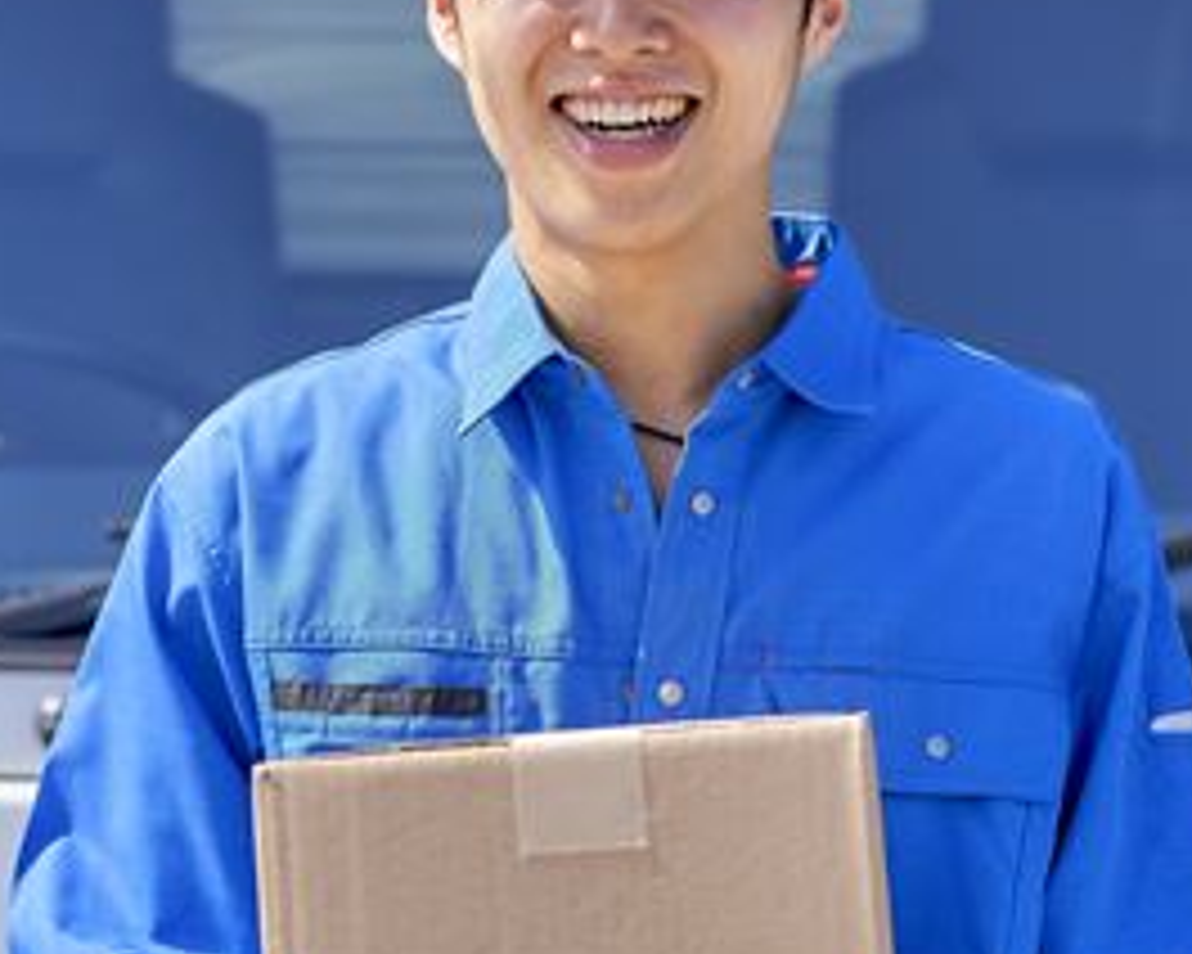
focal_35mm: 217
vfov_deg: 7.1
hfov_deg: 8.9
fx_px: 7655
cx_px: 508
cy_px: 585
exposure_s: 1/1000
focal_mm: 85
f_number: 4.5
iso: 200
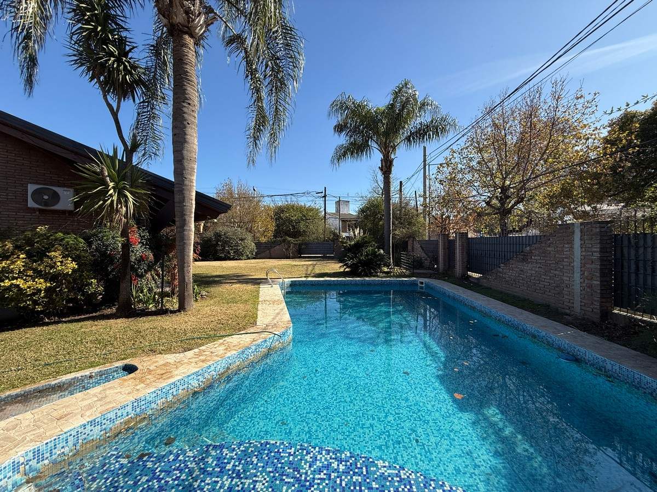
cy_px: 246
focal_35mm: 14
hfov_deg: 102.1
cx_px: 328
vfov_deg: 85.7
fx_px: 266
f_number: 2.2
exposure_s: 1/1259
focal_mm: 2.22
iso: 50
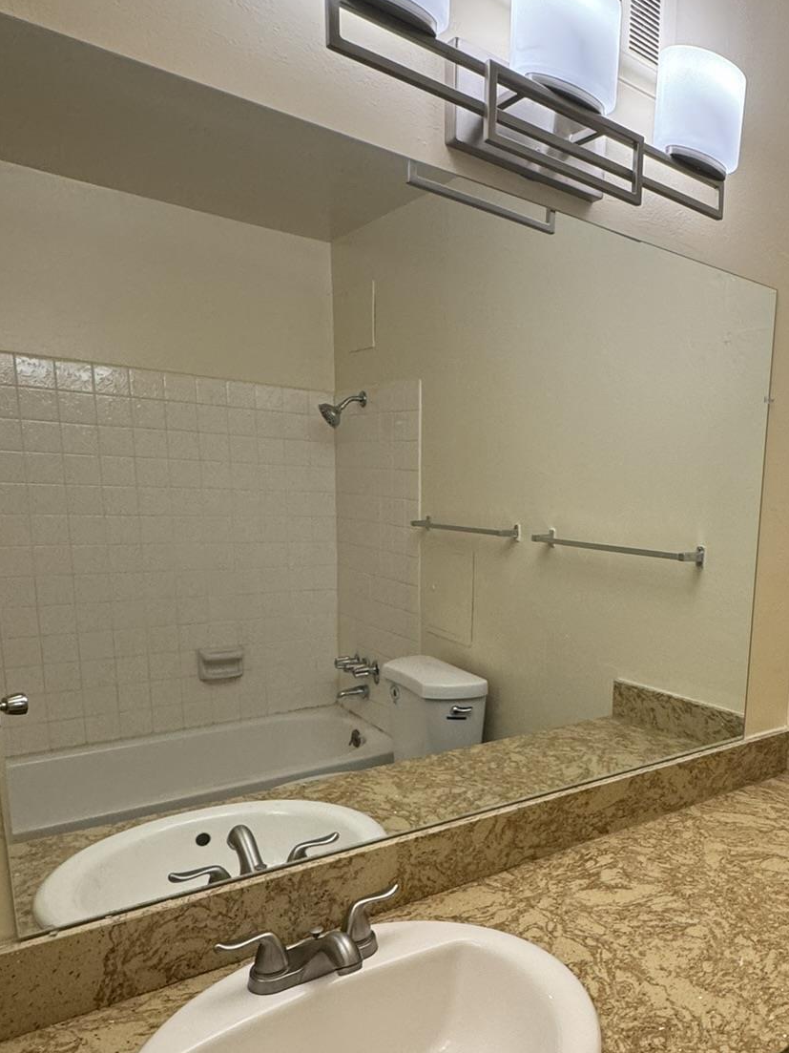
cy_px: 648
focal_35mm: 26
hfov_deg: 48.9
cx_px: 670
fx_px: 790
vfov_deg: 66.4
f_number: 2.2
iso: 160
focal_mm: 2.22
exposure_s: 1/120
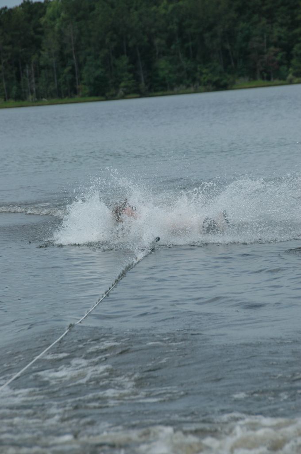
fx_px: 2829
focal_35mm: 225
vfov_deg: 9.2
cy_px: 227
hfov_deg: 6.1
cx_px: 150
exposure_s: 1/800
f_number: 7.1
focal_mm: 150
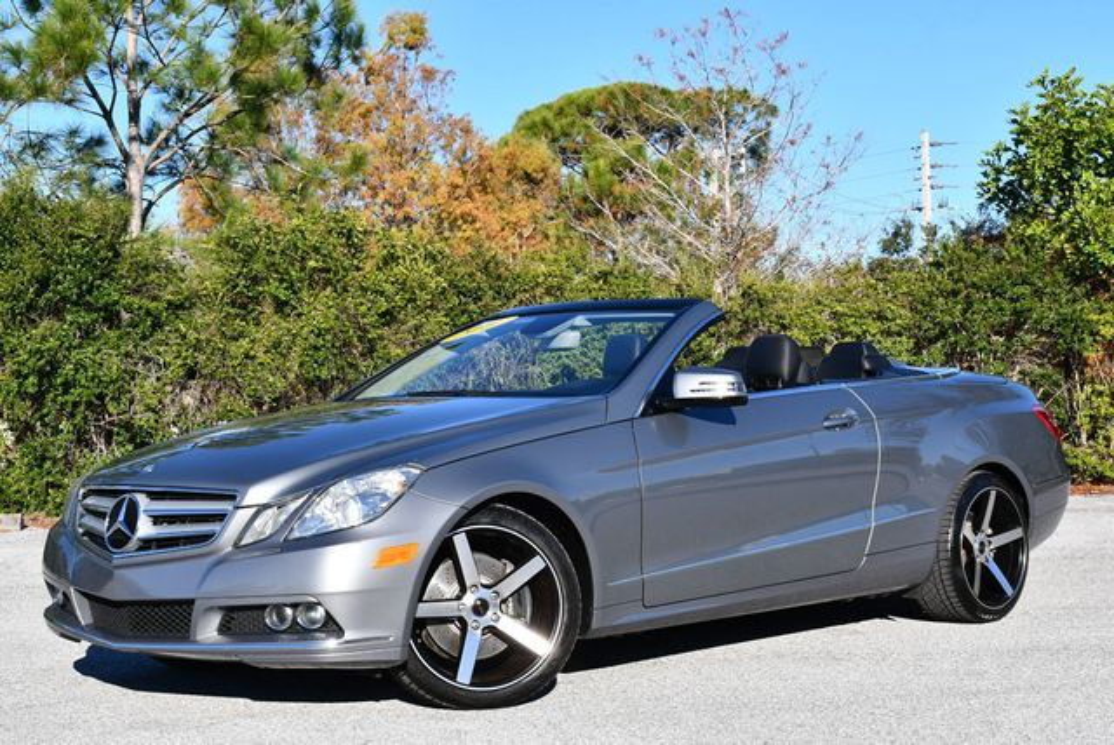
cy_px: 372
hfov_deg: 32.4
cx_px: 557
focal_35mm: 62
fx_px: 1920
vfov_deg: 22.0
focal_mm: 31
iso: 100
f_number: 8
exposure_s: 1/250
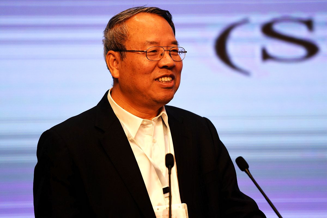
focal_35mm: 300
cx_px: 164
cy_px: 109
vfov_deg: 4.6
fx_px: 2725
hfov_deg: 6.9
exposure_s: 1/320
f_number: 2.8
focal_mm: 200
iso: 360
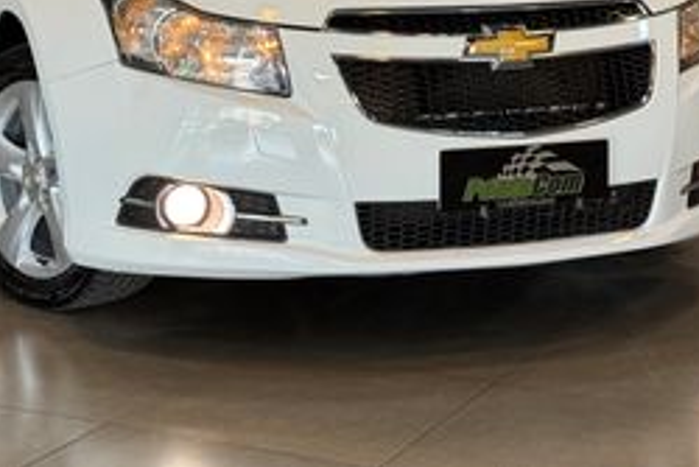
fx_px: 1826
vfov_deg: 14.3
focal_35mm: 94
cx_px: 322
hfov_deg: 21.7
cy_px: -25
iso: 64
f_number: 1.78
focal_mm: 6.76
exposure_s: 1/60
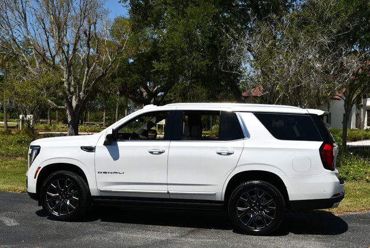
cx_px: 185
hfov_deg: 38.2
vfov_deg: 26.0
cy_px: 124
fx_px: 535
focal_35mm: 52
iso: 100
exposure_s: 1/320
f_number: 9
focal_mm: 26
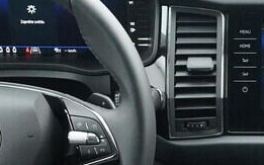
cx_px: 286
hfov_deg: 14.2
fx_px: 1036
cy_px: 170
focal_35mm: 144
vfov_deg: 9.0
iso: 6400
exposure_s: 1/250
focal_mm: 24
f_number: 5
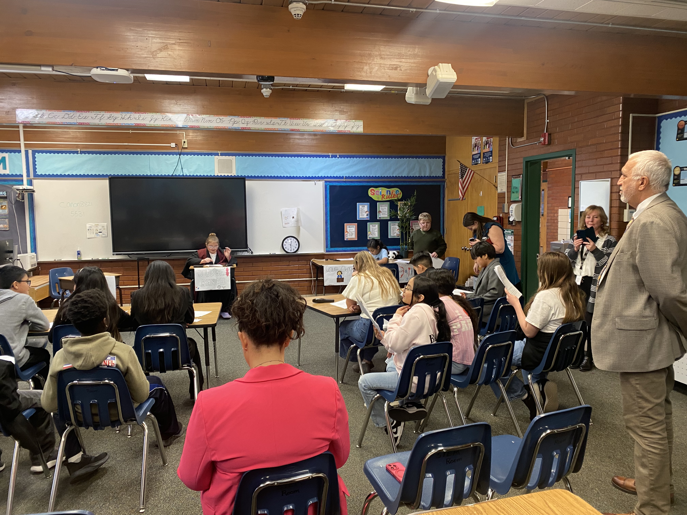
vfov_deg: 53.1
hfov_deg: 67.3
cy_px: 258
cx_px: 344
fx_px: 516
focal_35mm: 26
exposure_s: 1/60
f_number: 1.8
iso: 160
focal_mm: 4.25
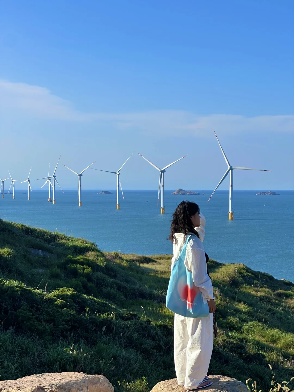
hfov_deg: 19.1
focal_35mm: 77
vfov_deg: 25.3
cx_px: 147
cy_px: 196
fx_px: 872
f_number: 2.8
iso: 32
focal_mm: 9
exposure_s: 1/723
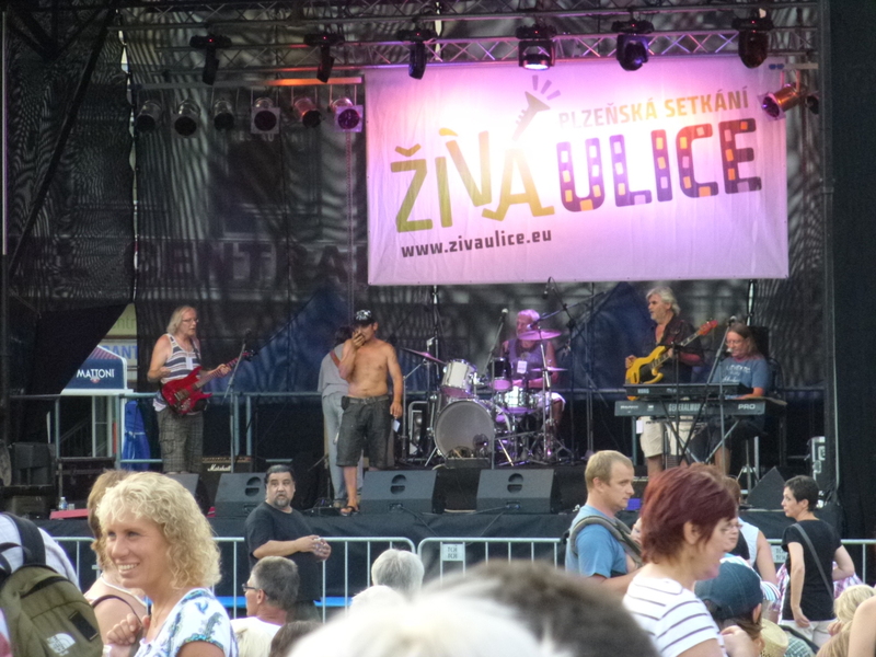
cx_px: 438
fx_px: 5745
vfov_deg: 6.5
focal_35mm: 227
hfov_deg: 8.7
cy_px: 328
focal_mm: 40.5
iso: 500
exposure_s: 1/60
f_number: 5.9
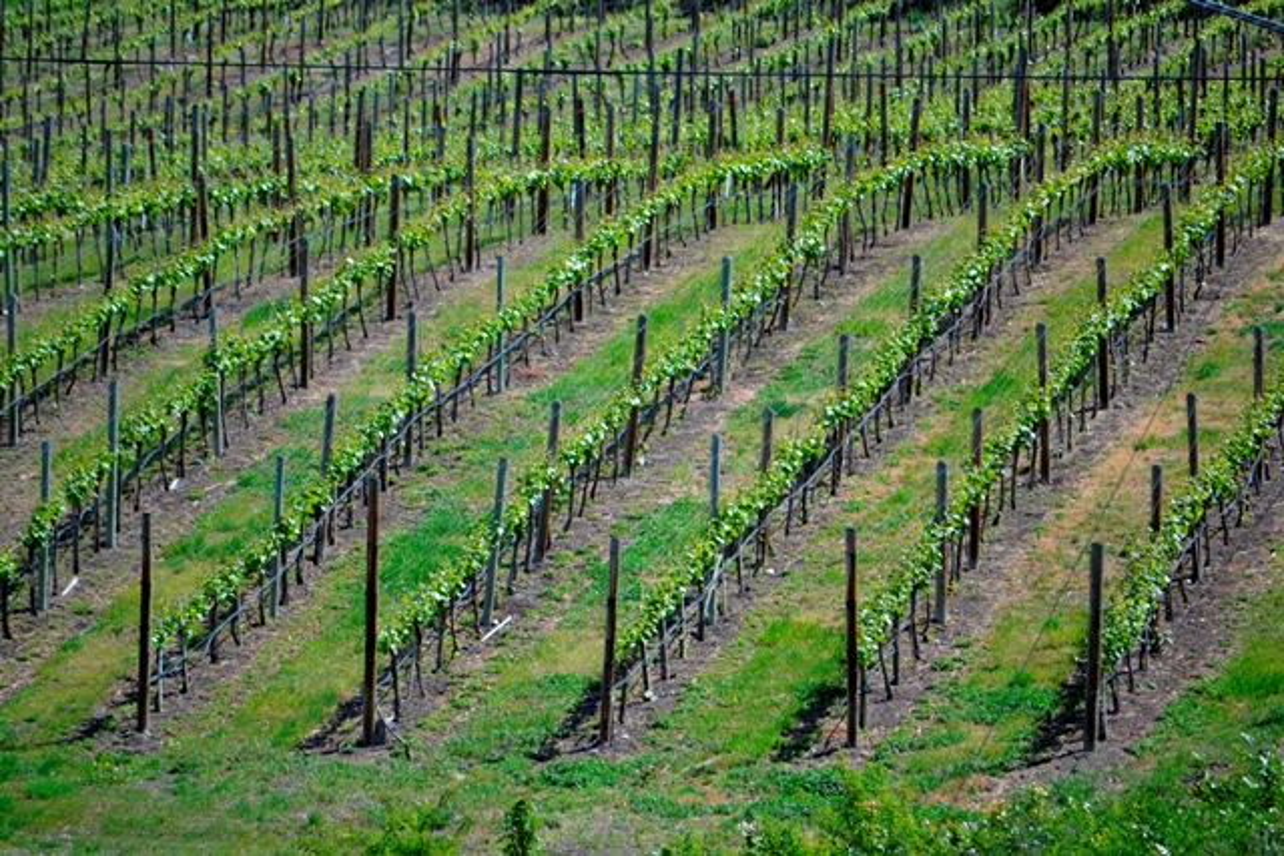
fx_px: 10167
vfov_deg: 4.8
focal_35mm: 285
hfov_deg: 7.2
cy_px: 428
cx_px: 642
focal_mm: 190
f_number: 5.6
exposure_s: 1/500
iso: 160
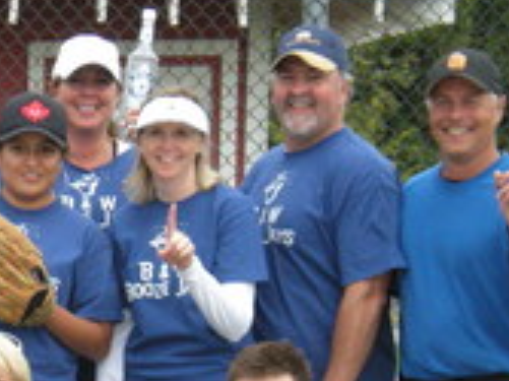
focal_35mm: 246
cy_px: 379
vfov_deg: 6.0
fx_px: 3615
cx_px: -38
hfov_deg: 8.0
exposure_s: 1/130
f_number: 5.7
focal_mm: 17.3
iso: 359
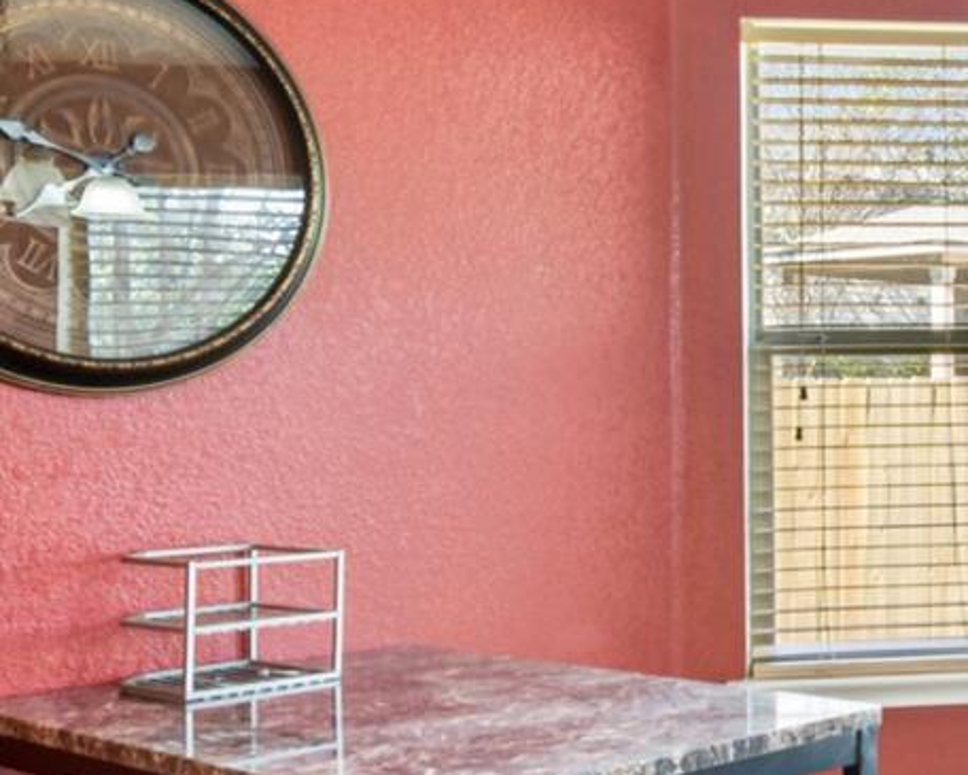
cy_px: 368
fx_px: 1691
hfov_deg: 28.0
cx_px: 1155
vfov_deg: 25.8
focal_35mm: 59
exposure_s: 1/8
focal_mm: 14
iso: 100
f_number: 8
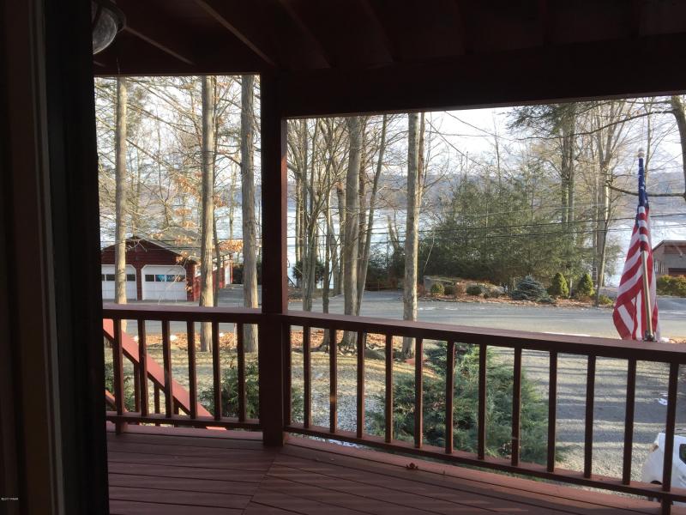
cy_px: 258
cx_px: 343
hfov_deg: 61.7
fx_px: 575
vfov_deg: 48.2
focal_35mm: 29
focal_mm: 4.15
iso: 32
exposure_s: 1/121
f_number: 2.2
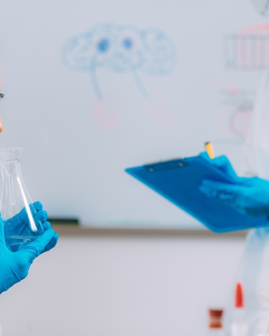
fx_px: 1492
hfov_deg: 10.3
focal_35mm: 150
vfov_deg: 12.8
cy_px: 153
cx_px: 157
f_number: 2.5
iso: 200
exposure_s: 1/160
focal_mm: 85
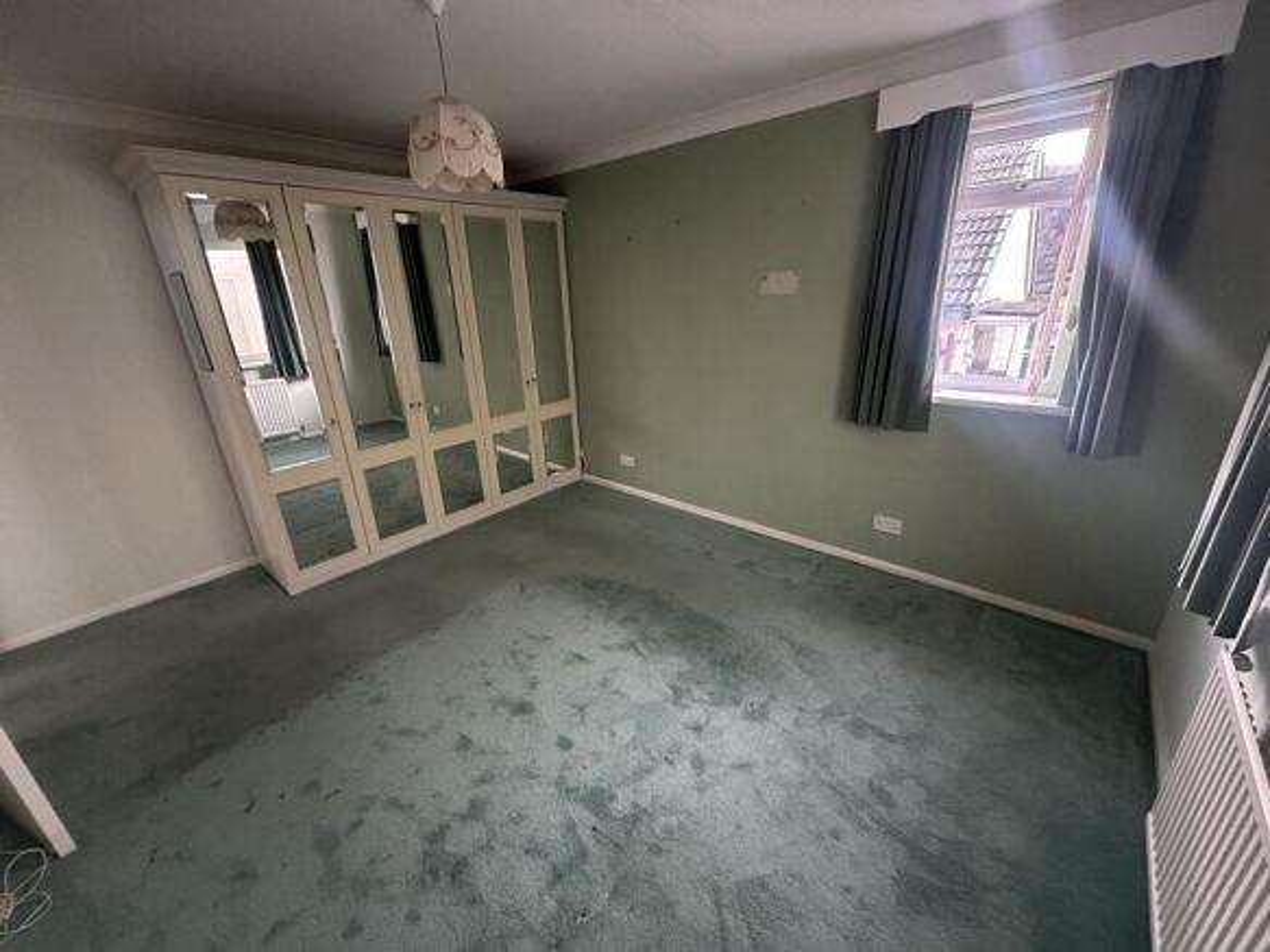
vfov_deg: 85.7
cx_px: 635
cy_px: 476
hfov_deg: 102.1
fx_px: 514
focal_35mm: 14
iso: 640
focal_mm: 2.22
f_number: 2.2
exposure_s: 1/60
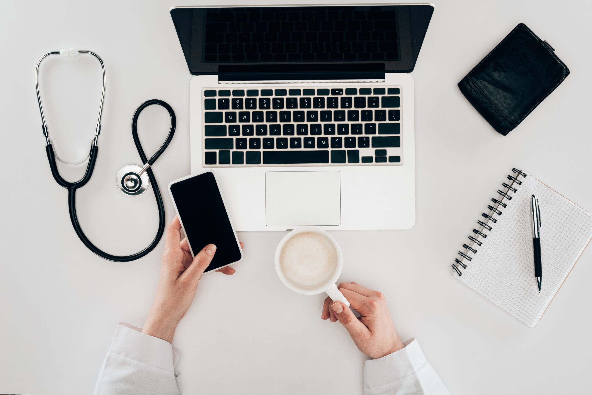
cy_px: 198
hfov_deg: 39.6
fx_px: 823
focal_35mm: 50
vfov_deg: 27.0
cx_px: 296
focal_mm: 50
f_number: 13
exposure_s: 1/160
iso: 160
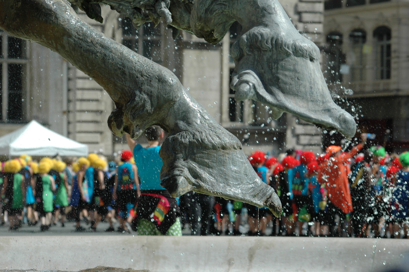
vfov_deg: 7.6
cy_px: 136
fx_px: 2043
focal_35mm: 180
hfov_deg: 11.4
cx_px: 204
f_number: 8
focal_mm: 120
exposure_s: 1/1000
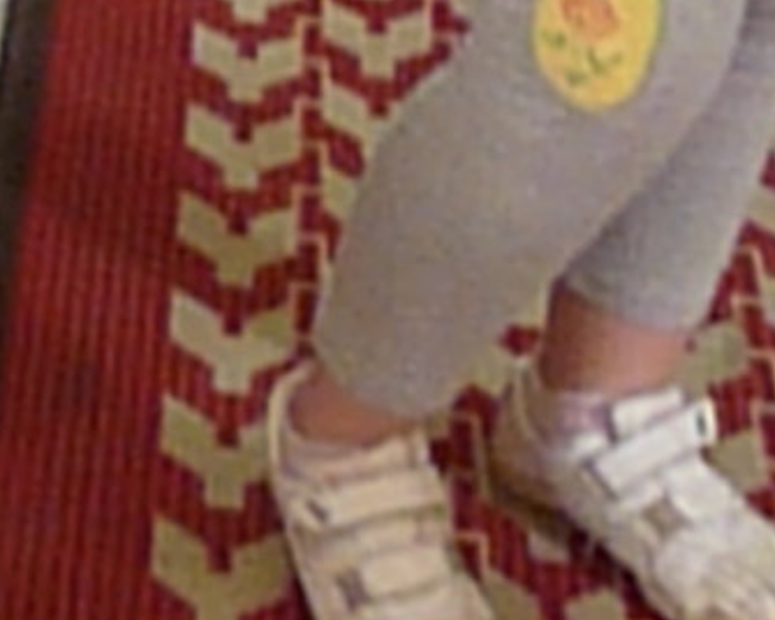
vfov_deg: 8.9
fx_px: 3693
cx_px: -990
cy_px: -717
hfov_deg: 10.5
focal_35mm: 161
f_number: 2.8
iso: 1250
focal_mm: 4.8
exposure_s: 1/30
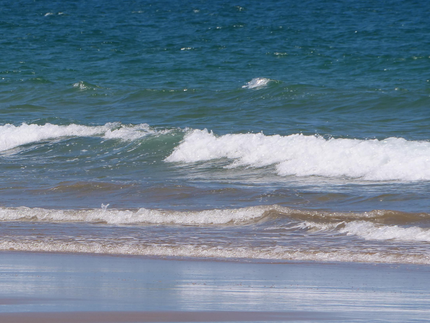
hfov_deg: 3.1
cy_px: 146
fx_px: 7975
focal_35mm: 642
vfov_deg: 2.3
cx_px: -29
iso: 200
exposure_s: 1/1000
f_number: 8
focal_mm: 140
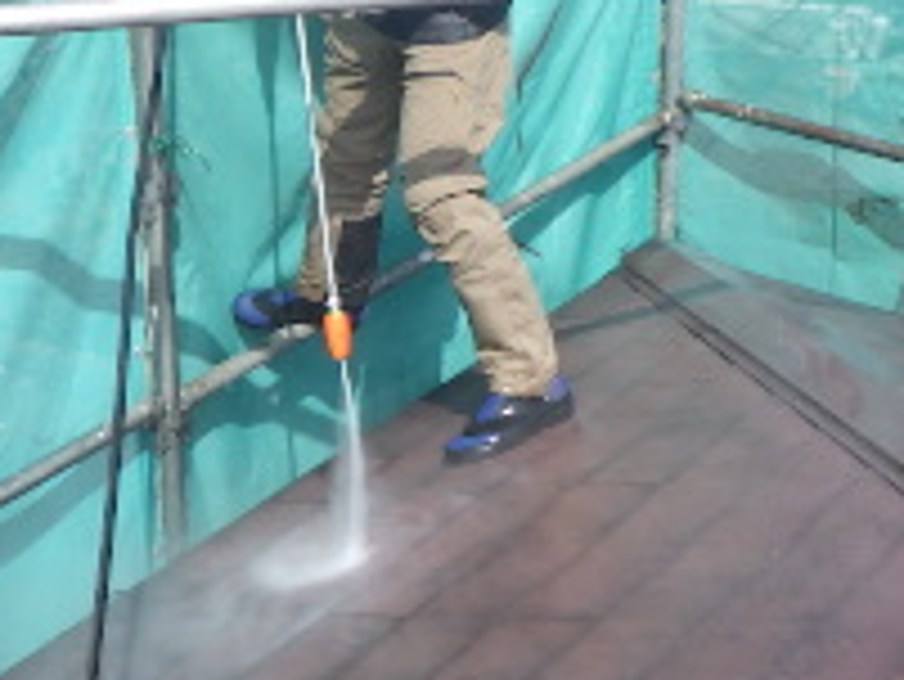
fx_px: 2326
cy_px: 243
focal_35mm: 89
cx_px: 441
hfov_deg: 22.0
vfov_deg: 16.6
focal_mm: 5
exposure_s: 1/640
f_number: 4.2
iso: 125
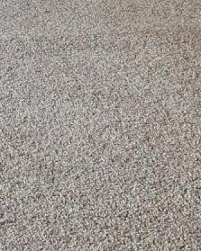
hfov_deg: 8.7
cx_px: -290
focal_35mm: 161
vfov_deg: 10.9
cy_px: -261
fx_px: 1198
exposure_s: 1/180
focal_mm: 5.4
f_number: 1.8
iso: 64
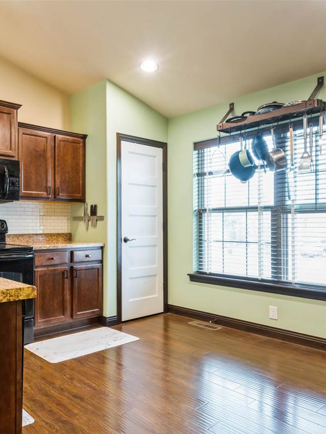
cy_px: 221
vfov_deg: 63.4
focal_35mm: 28
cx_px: 73
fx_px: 352
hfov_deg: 47.5
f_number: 9
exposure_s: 1/5
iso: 800
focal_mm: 19
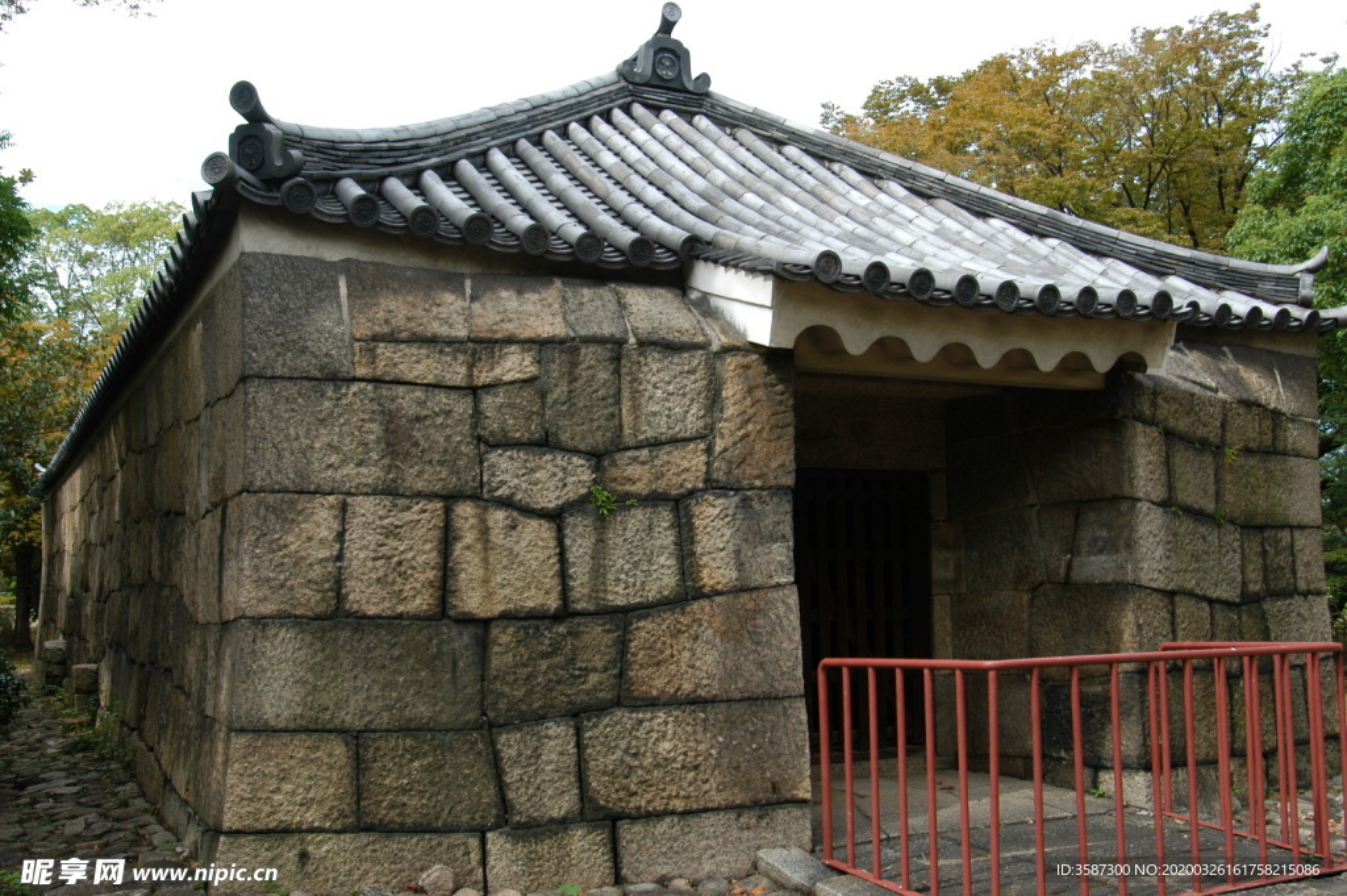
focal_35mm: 36
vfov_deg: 36.8
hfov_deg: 53.2
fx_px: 1346
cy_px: 448
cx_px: 674
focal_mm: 24
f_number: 7.1
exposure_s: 1/180
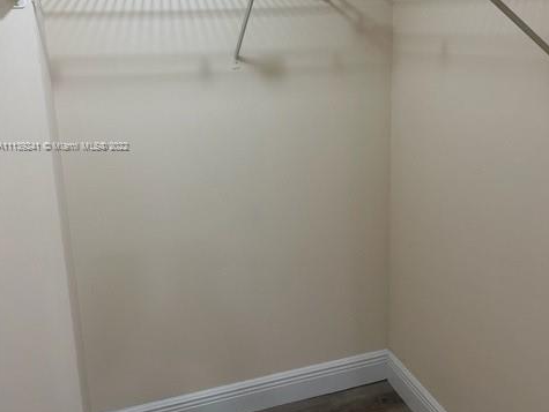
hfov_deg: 52.6
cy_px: 147
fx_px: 556
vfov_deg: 40.4
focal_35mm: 35
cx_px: 273
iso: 80
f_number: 1.6
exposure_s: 1/120
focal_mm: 5.1
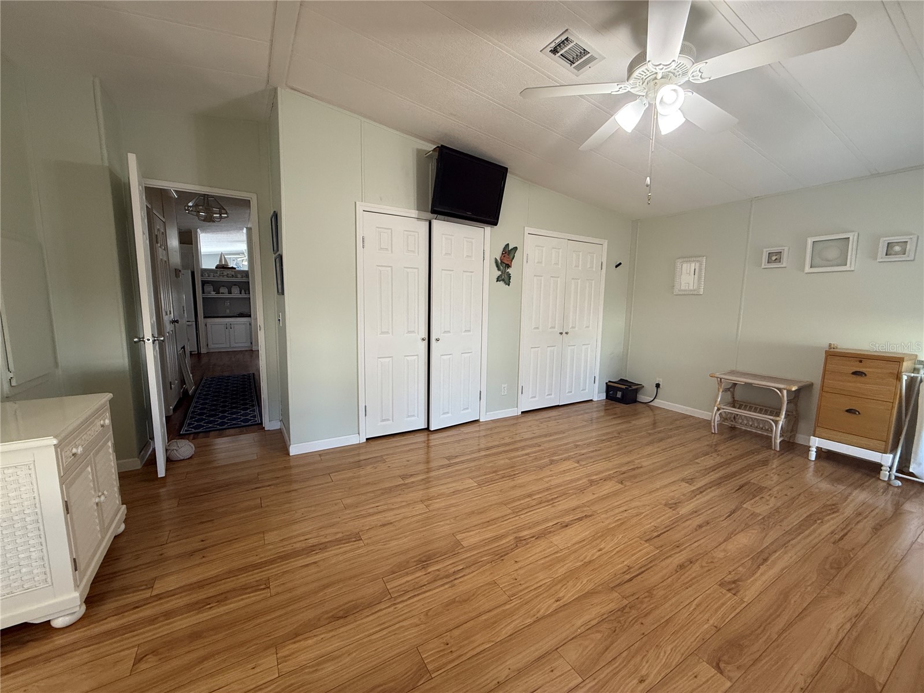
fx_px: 374
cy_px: 346
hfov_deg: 102.1
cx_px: 462
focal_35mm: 14
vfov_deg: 85.7
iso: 200
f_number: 2.2
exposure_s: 1/60
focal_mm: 2.22
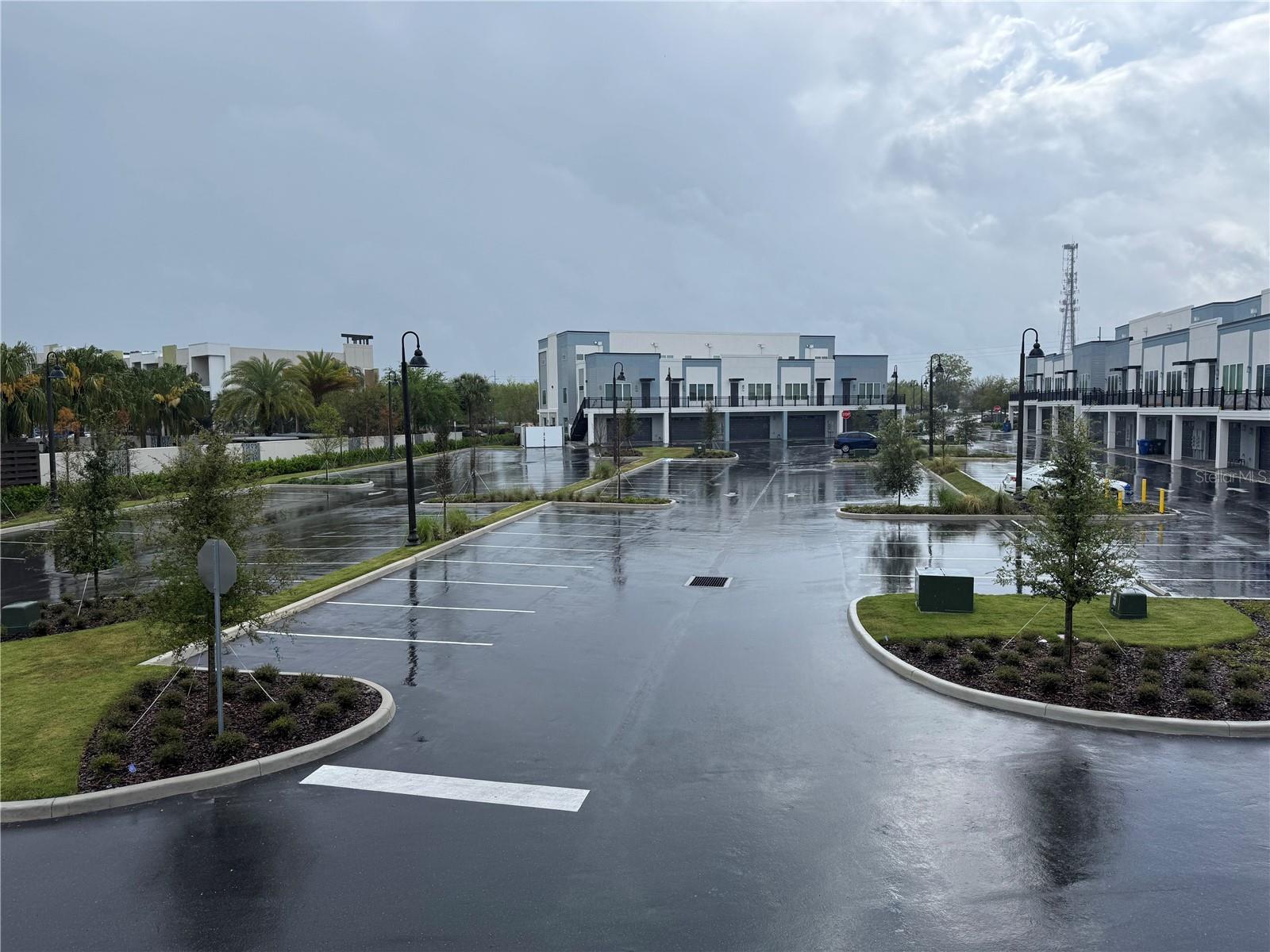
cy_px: 476
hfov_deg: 71.6
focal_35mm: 24
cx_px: 635
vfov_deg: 56.8
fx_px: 881
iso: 80
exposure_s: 1/3247
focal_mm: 6.76
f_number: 1.78
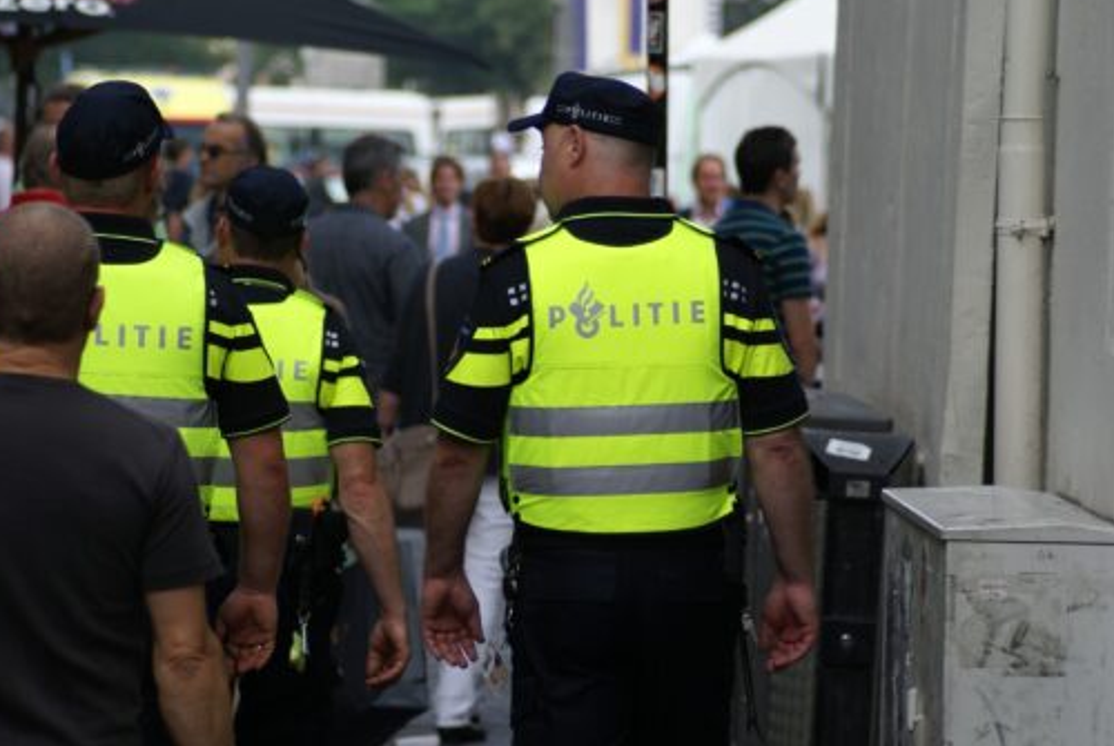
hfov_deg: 8.8
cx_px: 463
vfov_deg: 5.9
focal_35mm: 234
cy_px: 341
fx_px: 7252
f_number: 5
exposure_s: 1/320
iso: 100
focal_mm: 130
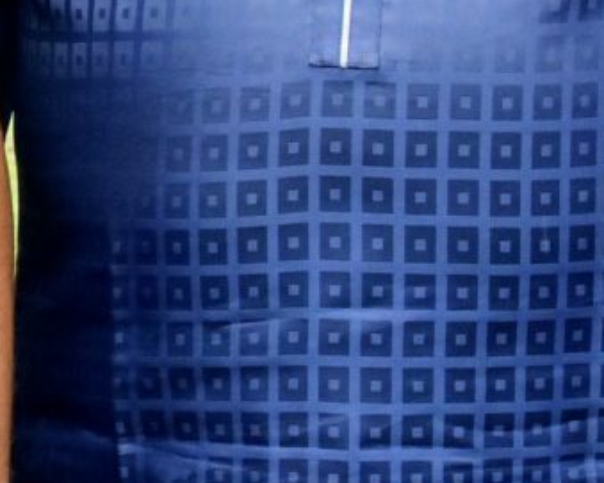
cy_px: -279
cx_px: -1340
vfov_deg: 4.2
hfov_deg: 4.9
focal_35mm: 369
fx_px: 6594
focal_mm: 52
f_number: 10
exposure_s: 1/200
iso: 800
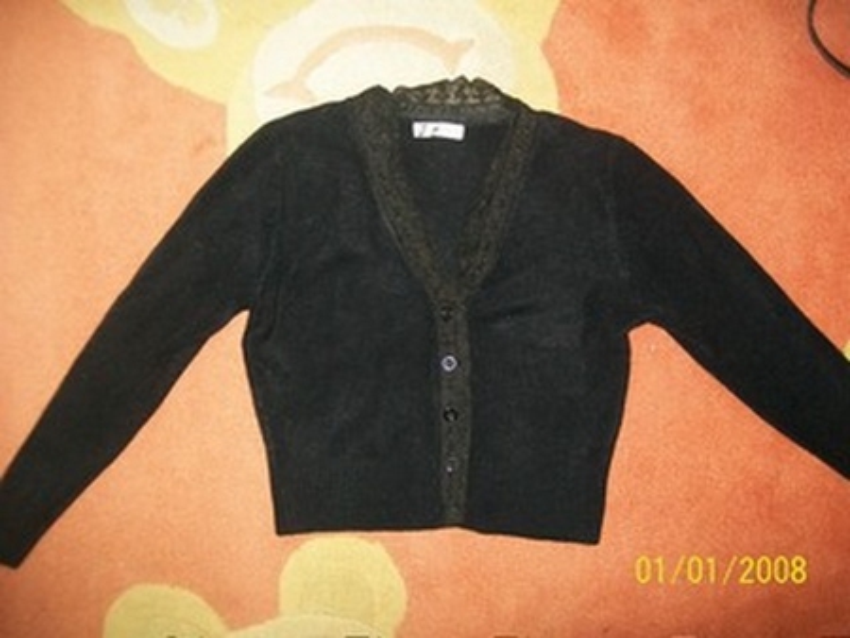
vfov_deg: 41.8
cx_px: 425
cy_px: 319
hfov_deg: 53.9
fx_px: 835
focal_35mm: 34
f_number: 2.7
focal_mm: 6.1
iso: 160
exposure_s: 1/60
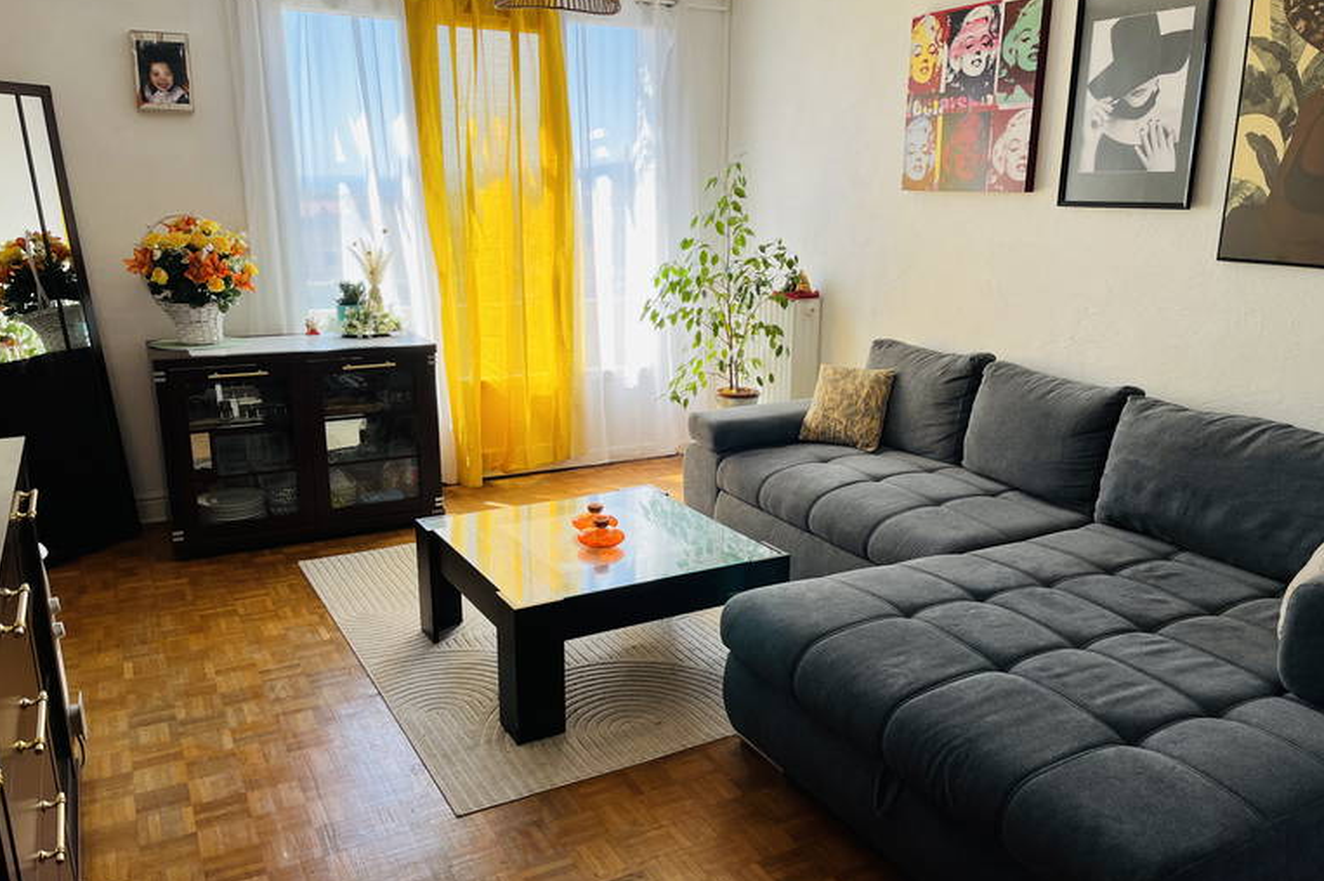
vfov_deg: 46.4
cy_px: 460
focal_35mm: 28
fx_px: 1029
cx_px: 680
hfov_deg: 65.5
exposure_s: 1/251
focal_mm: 5.1
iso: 40
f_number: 1.6
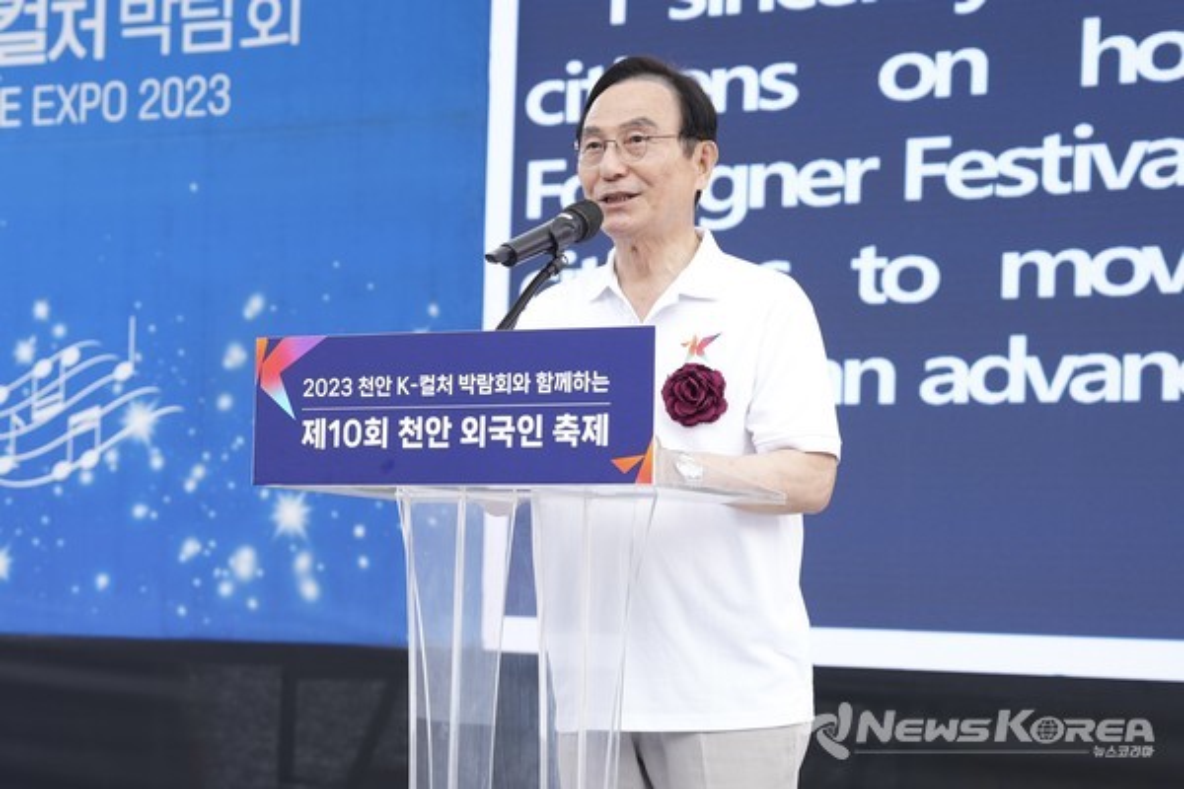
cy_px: 394
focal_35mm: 70
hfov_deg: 28.8
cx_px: 592
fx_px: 2302
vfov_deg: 19.5
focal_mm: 70
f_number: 4.5
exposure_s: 1/250
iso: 160
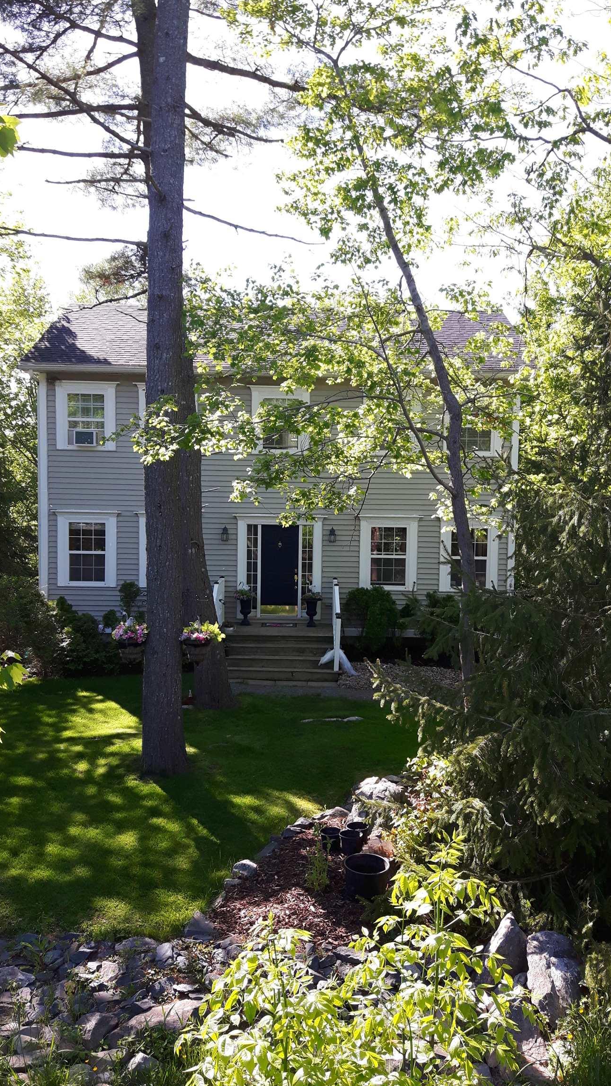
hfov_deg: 34.6
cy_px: 545
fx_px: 980
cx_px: 310
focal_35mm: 34
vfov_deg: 58.0
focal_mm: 3.7
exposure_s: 1/200
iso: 40
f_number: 1.9
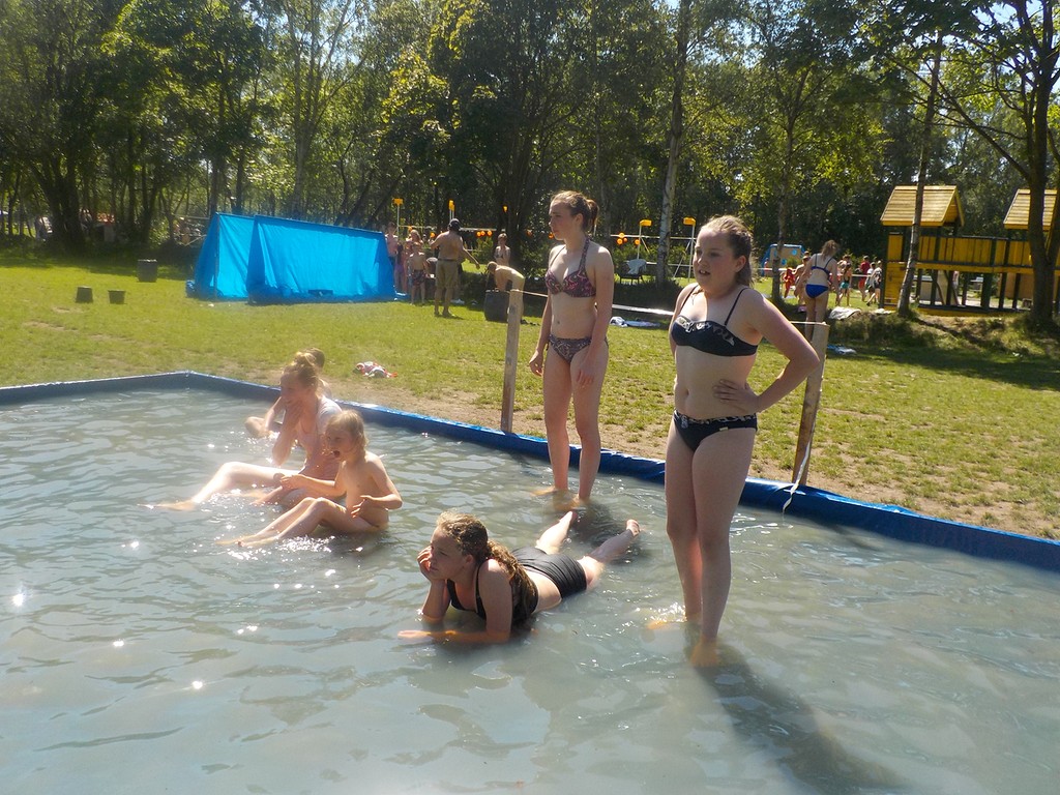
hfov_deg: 60.0
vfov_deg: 46.8
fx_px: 919
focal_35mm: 30
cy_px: 398
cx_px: 530
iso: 125
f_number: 3.3
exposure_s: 1/800
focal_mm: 4.1
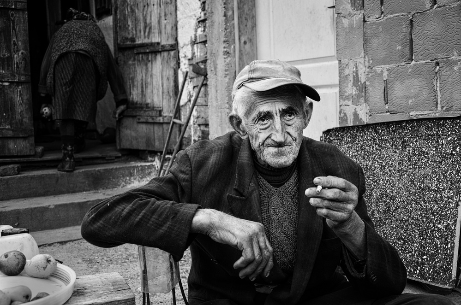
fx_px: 613
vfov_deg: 28.0
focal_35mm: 48
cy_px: 152
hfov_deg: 41.2
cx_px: 230
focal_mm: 32
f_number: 4.2
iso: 400
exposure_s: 1/200
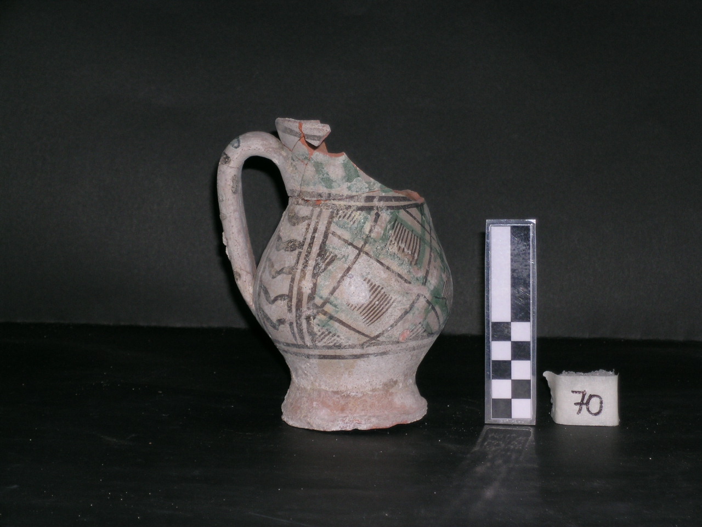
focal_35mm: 116
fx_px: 2352
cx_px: 351
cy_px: 264
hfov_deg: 17.0
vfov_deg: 12.8
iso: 50
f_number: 4.6
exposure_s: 1/121
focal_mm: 24
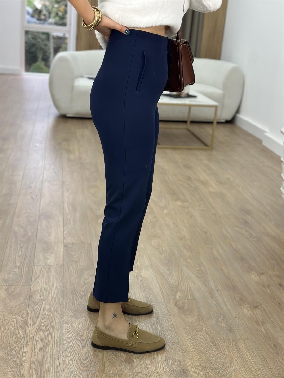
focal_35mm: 48
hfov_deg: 30.3
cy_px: 189
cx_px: 142
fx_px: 525
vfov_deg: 39.7
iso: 125
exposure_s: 1/100
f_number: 1.78
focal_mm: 6.86
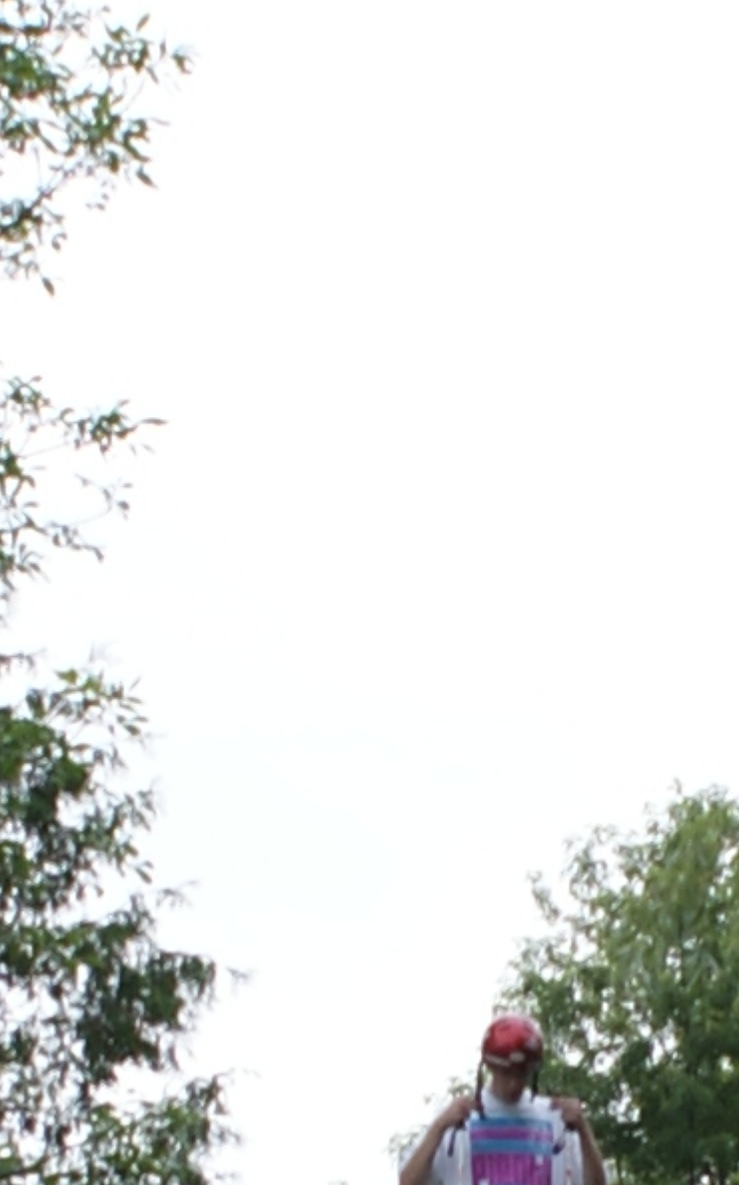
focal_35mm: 200
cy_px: 1299
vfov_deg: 10.4
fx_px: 6453
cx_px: 593
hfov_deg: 6.5
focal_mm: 20
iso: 100
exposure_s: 1/160
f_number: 5
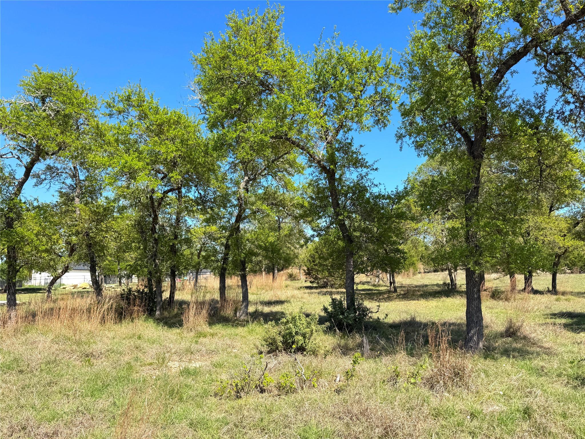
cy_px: 220
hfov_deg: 71.6
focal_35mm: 24
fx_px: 406
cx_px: 292
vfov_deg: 56.8
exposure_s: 1/2252
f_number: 1.78
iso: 80
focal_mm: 6.76
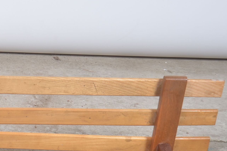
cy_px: 137
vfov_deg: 13.2
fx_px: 649
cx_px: -29
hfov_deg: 19.0
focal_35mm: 103
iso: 100
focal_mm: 24
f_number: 11
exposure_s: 1/125
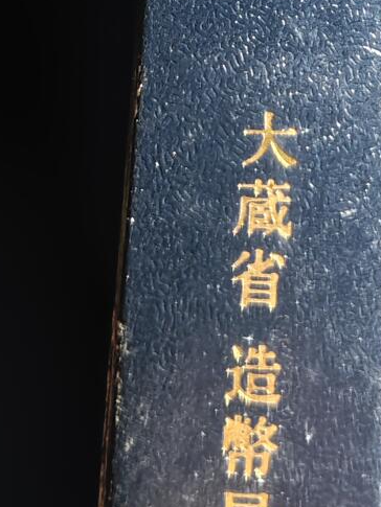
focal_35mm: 89
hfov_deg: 16.5
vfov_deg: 19.9
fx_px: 1306
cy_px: -179
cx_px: 274
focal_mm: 5.84
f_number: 1.6
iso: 640
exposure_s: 1/23.6
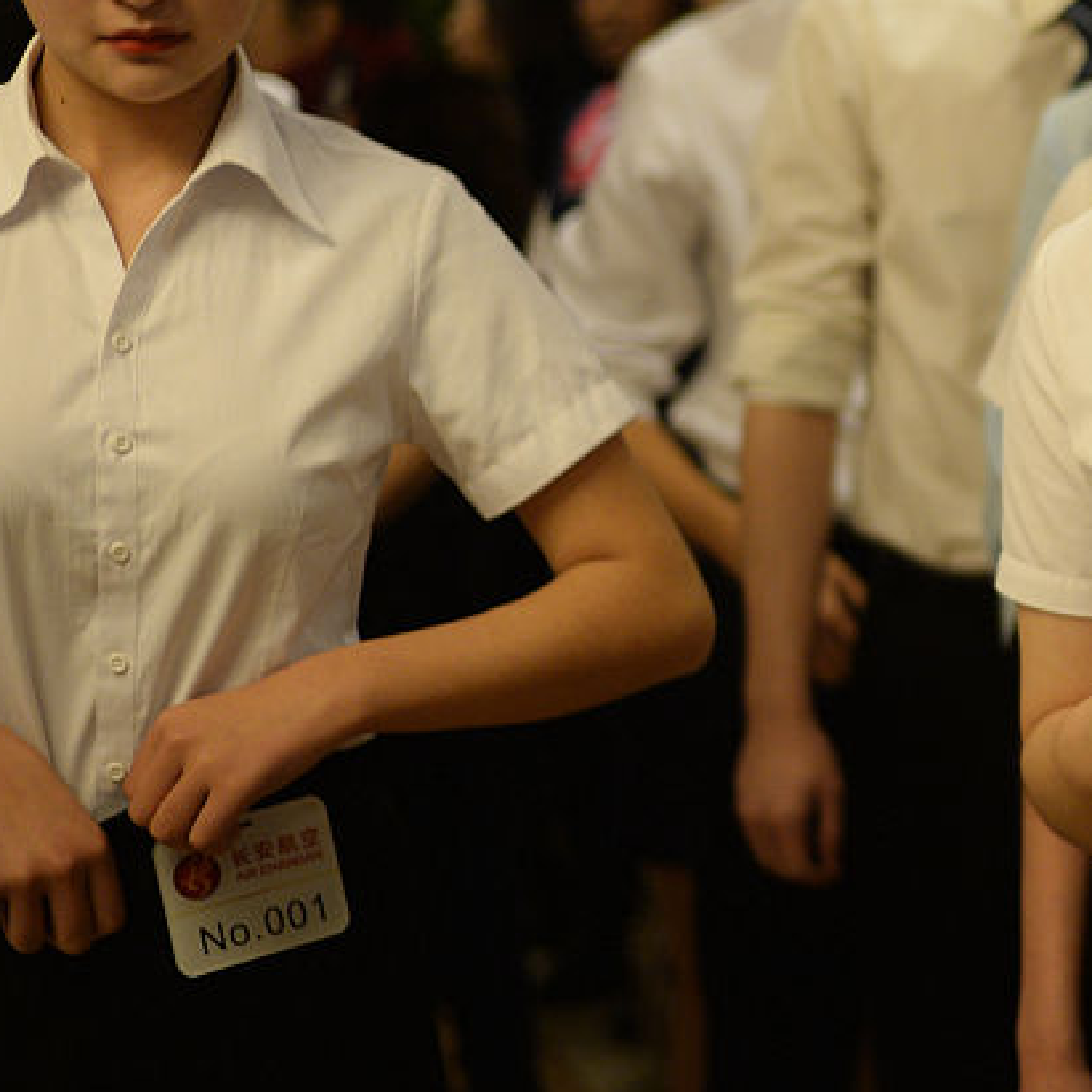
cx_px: 1472
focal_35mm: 124
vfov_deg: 14.0
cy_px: 251
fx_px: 4426
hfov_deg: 13.5
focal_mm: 50
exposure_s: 1/200
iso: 1000
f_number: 1.8
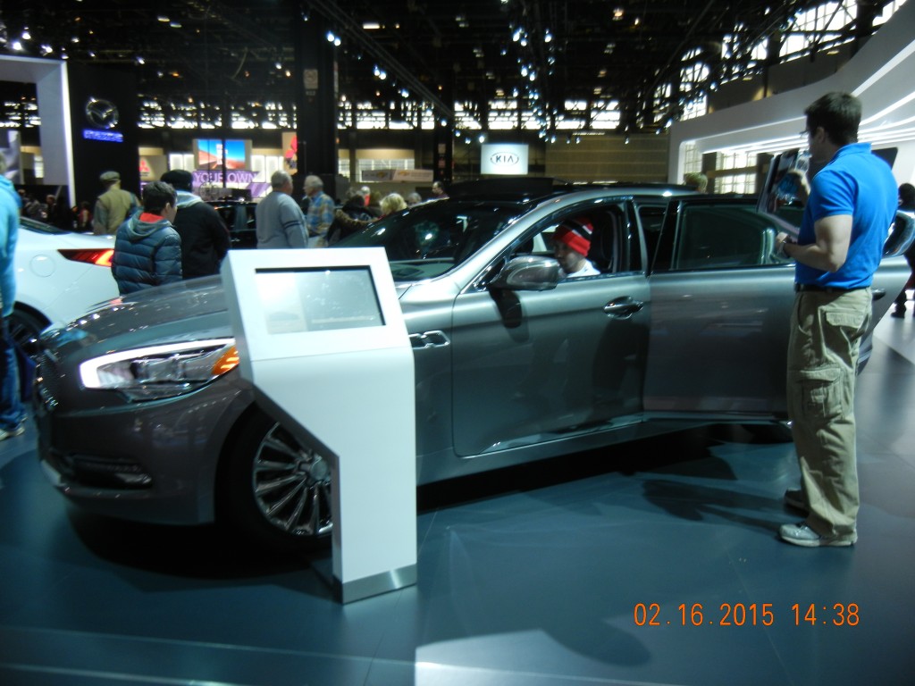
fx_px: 793
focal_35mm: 30
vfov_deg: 46.8
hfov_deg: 60.0
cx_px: 458
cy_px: 343
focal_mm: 5.4
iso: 178
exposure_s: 1/60
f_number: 3.5
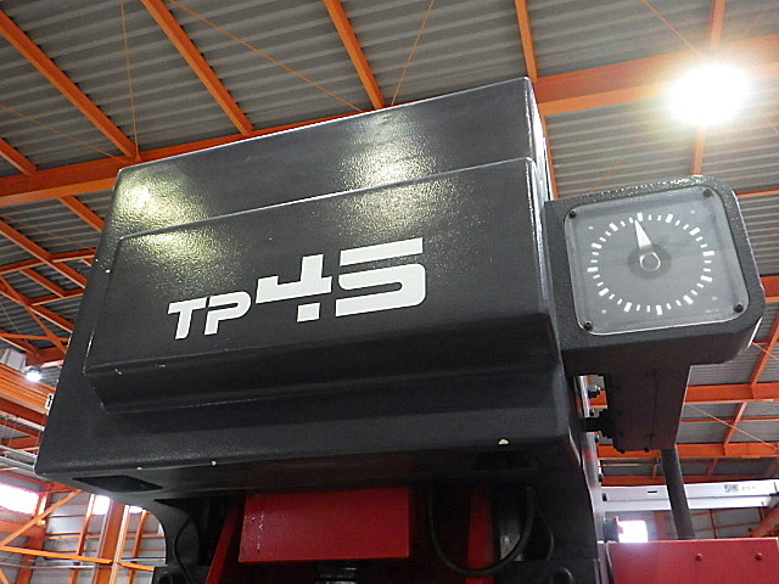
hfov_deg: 63.4
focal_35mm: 28
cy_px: 292
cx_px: 390
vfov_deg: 49.7
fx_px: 630
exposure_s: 1/45
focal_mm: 5
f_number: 3.5
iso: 1250
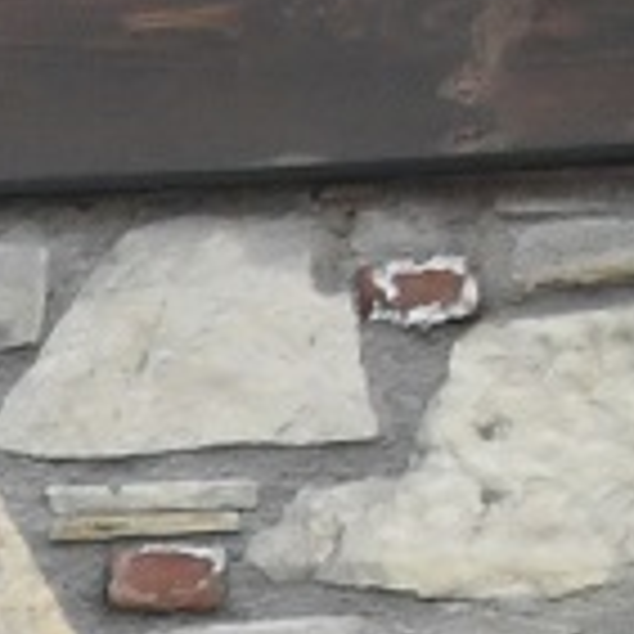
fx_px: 5636
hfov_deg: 5.3
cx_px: -2264
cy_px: 2109
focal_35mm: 272
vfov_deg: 5.8
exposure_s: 1/8000
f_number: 3.5
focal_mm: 18
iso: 1600
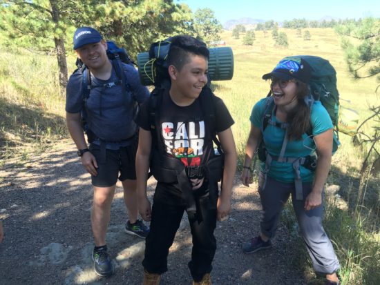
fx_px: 318
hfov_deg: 61.6
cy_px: 142
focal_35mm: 29
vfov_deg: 48.3
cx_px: 190
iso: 25
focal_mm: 4.15
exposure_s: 1/152
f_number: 2.2
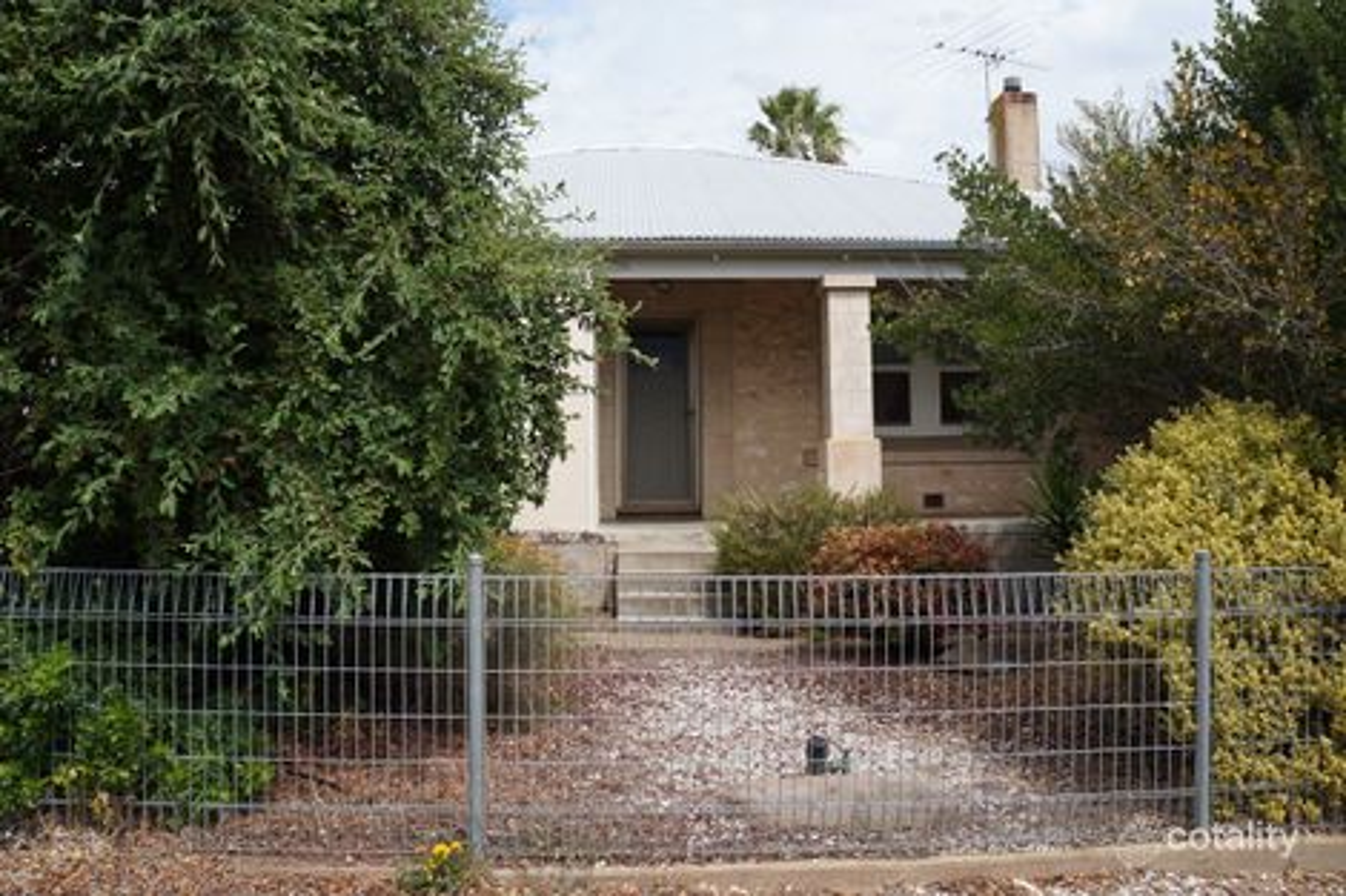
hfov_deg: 67.4
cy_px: 448
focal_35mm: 27
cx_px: 673
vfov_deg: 47.9
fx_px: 1009
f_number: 7.1
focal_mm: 18
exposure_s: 1/320
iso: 100
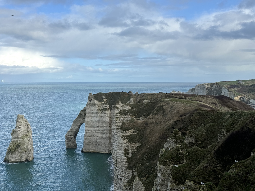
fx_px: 354
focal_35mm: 48
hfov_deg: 39.7
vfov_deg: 30.3
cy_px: 96
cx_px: 128
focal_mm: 6.86
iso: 64
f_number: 1.78
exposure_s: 1/4310
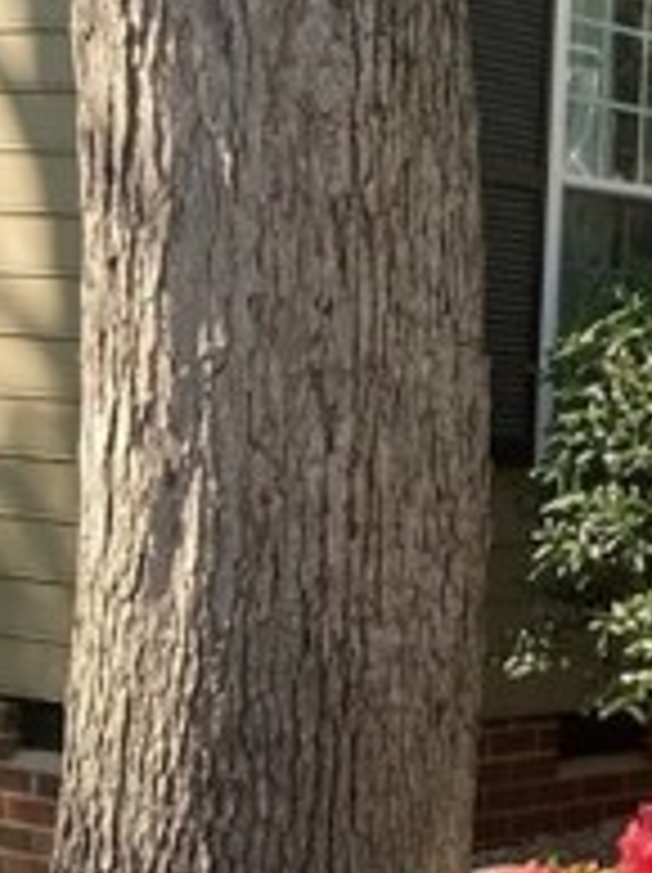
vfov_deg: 17.7
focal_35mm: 111
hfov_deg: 12.3
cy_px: 621
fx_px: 2794
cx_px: 1124
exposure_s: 1/437
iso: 20
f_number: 1.8
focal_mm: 3.99
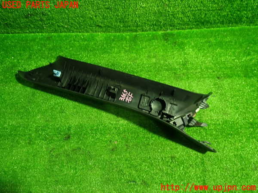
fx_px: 186
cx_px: 129
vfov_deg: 54.9
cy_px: 96
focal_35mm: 25
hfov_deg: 69.4
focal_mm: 4.5
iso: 400
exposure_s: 1/30
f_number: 2
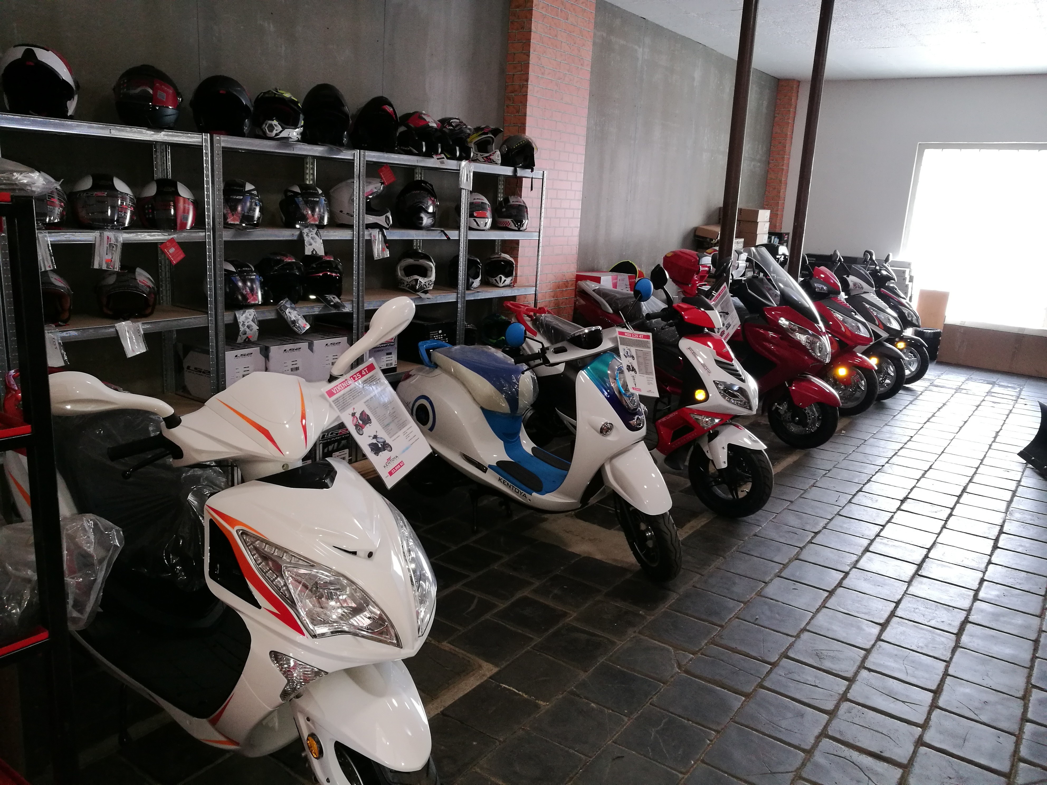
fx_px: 817
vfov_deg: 51.4
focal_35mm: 27
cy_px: 392
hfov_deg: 65.3
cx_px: 524
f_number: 2.2
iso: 160
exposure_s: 1/33.3
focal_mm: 4.5
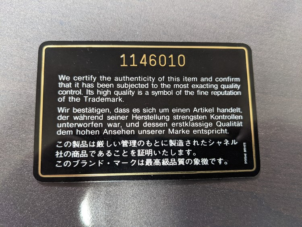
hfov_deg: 65.3
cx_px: 151
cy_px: 114
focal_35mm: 27
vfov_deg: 51.4
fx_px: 236
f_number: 1.73
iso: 398
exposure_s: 1/40
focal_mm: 4.38
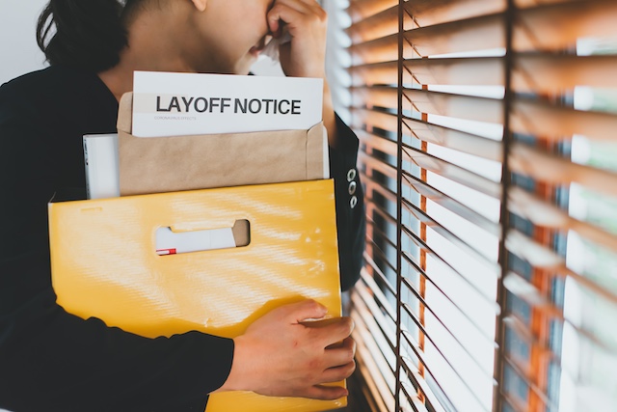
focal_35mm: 50
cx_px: 308
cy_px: 206
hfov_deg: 39.6
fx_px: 857
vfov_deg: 27.0
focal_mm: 50
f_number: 2
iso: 400
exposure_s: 1/250
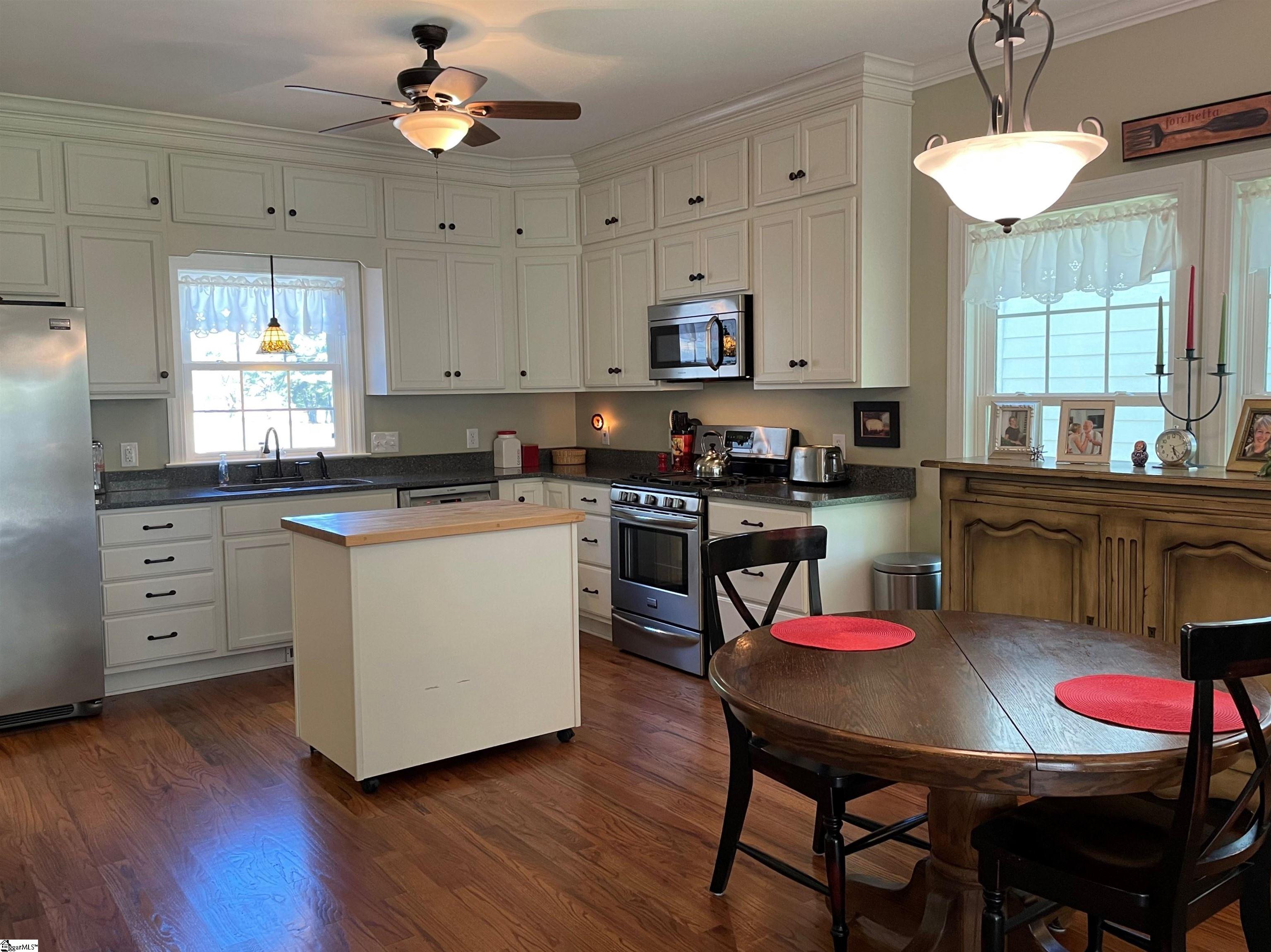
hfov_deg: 67.3
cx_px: 636
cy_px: 476
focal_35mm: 26
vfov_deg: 53.0
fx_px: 954
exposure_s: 1/60
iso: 100
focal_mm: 4.2
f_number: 1.6
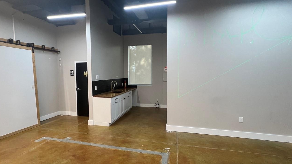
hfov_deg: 92.6
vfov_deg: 61.0
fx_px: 139
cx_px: 138
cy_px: 83
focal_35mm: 18
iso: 250
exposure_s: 1/120
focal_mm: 1.57
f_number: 1.8
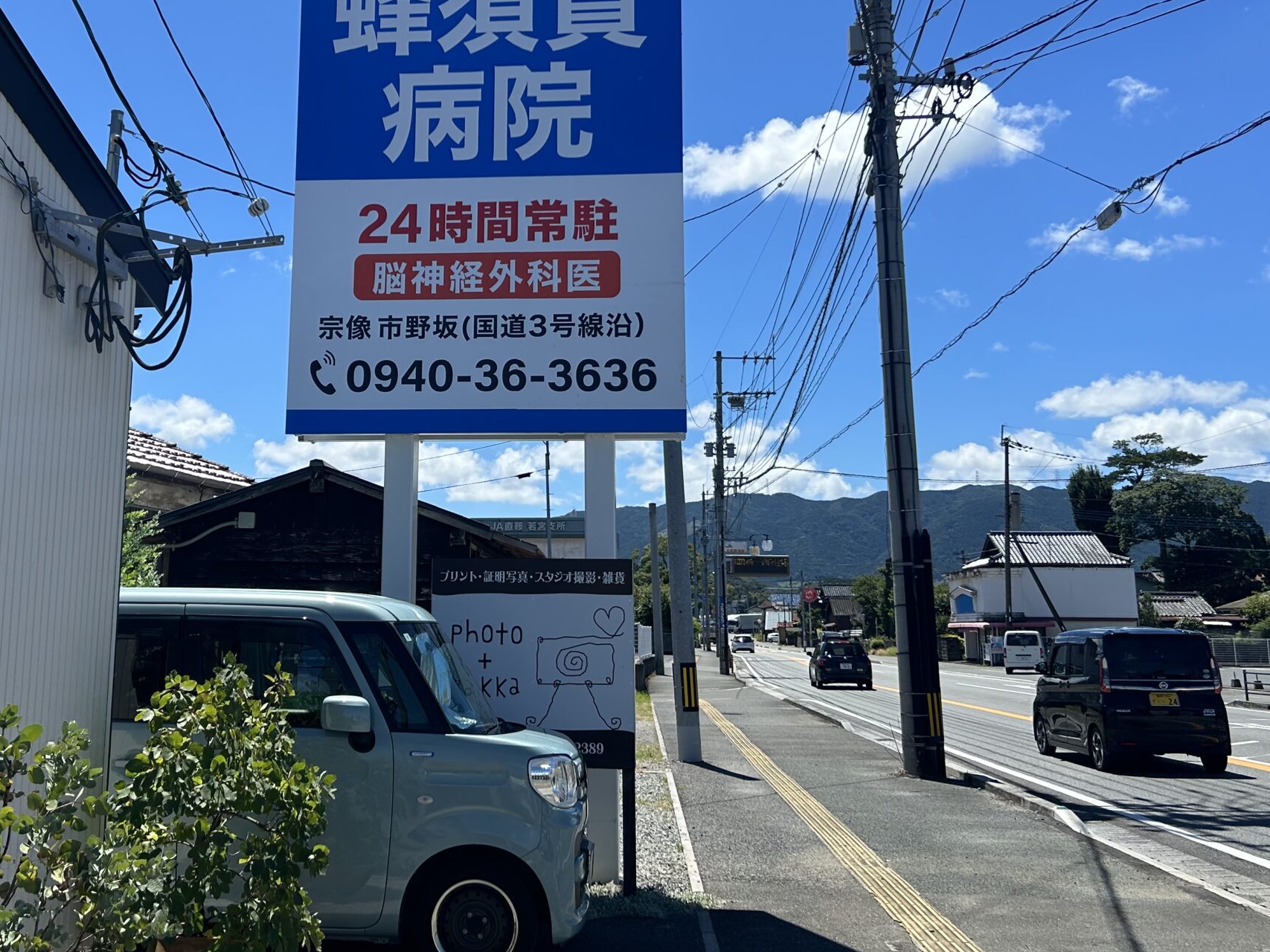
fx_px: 1431
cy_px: 331
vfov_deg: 36.5
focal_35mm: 39
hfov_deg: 47.5
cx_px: 497
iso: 50
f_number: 1.5
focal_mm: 5.7
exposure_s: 1/4444
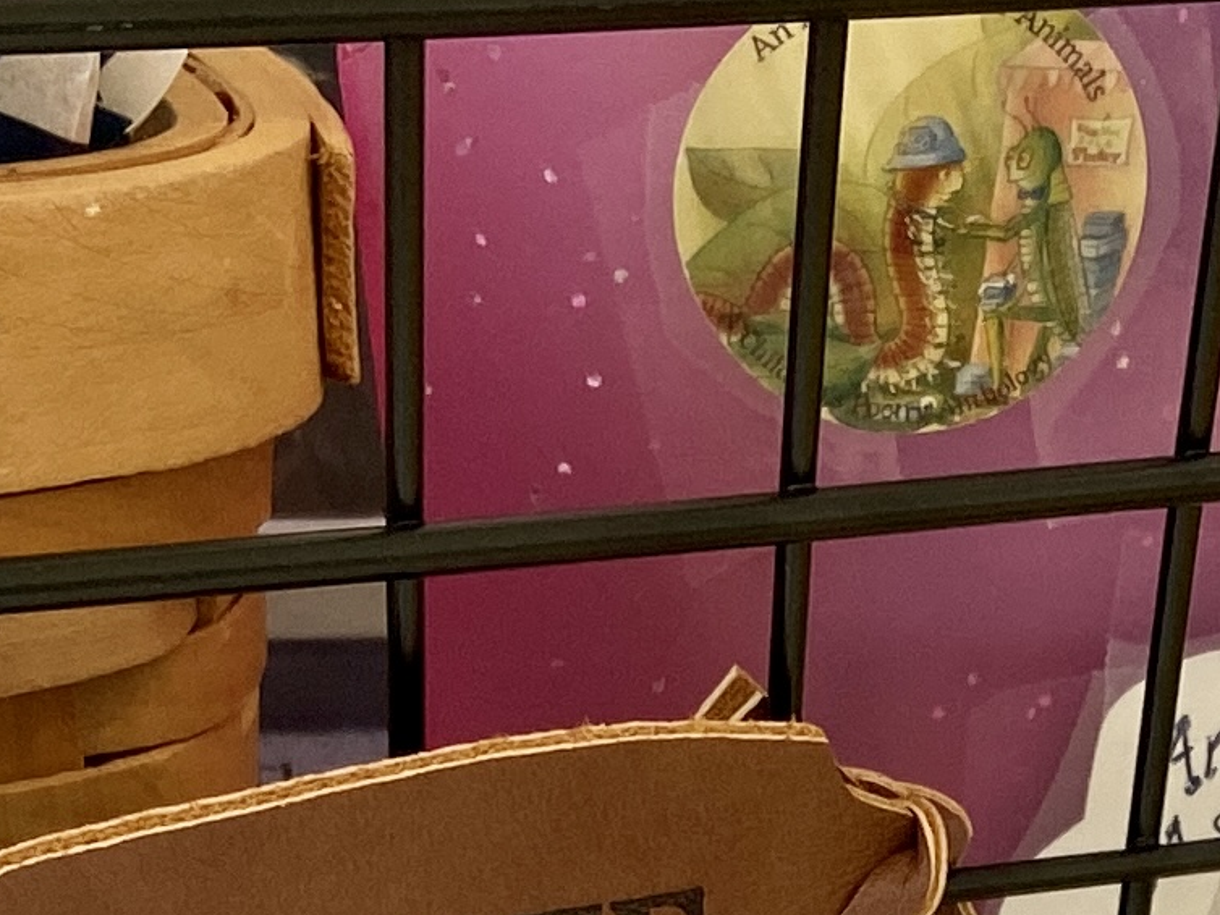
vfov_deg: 10.1
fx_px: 4900
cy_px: 1675
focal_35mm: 139
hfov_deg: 13.9
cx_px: 1327
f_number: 1.8
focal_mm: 4.25
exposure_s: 1/60
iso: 64
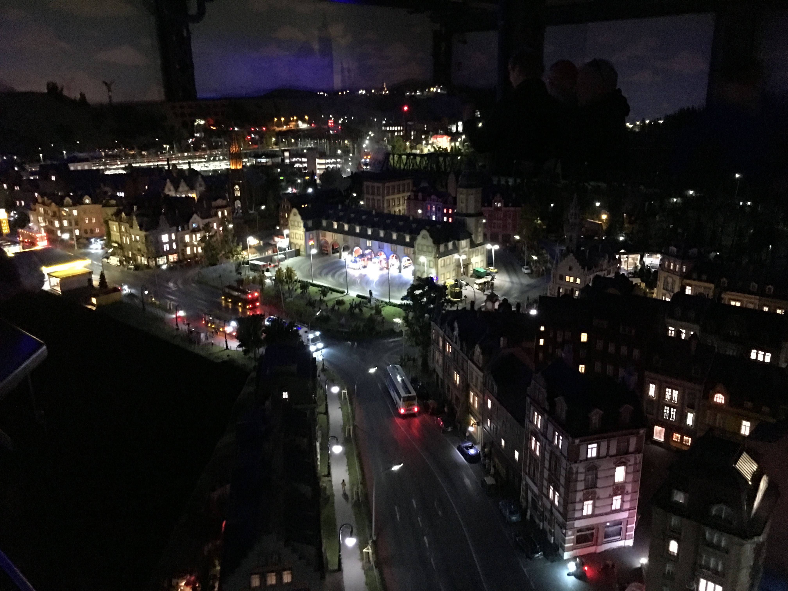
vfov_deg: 48.2
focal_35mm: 29
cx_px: 394
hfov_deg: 61.7
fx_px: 660
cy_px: 296
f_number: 2.2
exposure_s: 1/4
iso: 320
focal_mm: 4.15
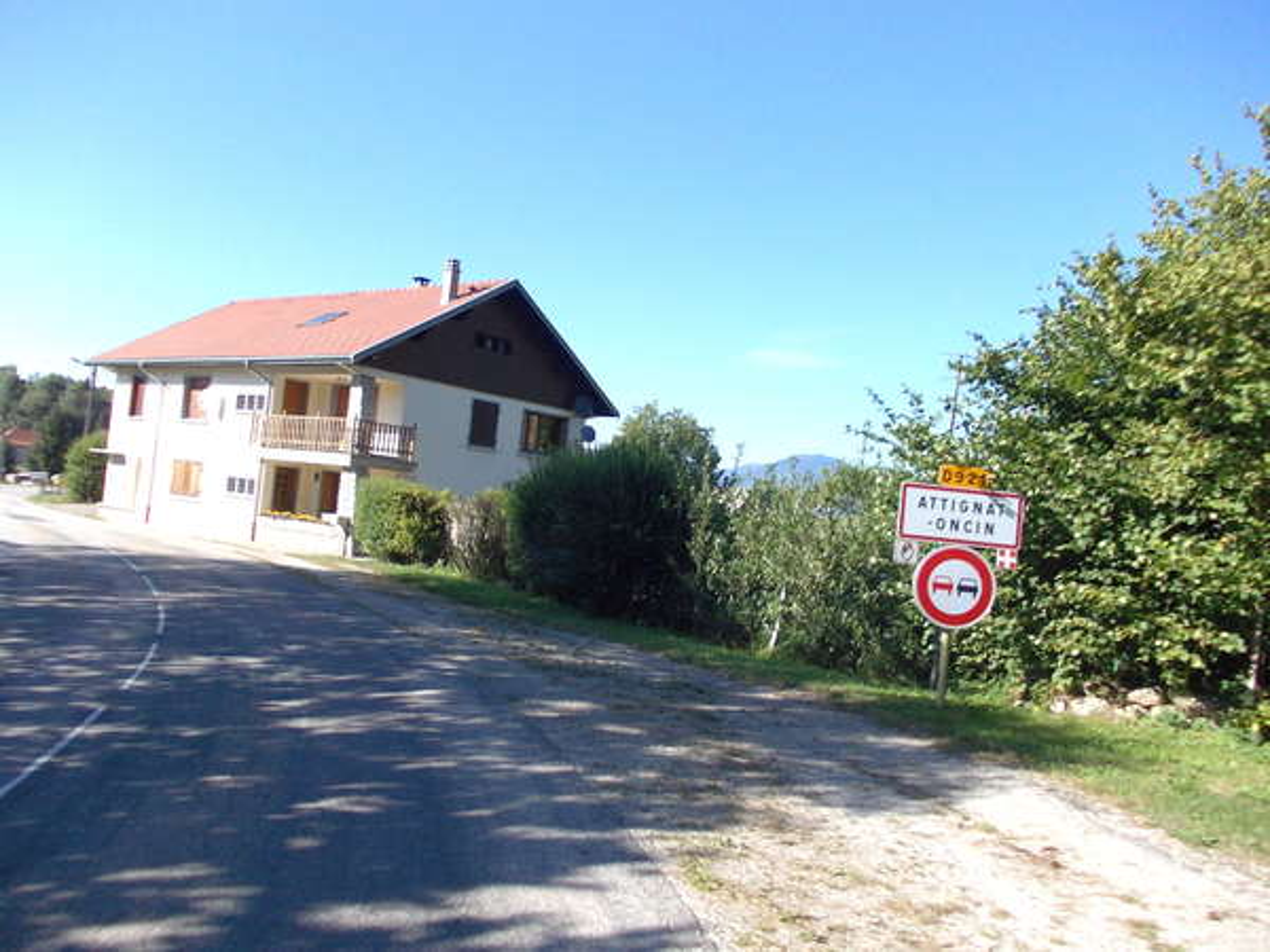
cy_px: 476
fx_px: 1027
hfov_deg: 63.4
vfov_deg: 49.7
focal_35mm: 28
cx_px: 635
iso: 80
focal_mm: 4
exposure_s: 1/250
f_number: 5.4
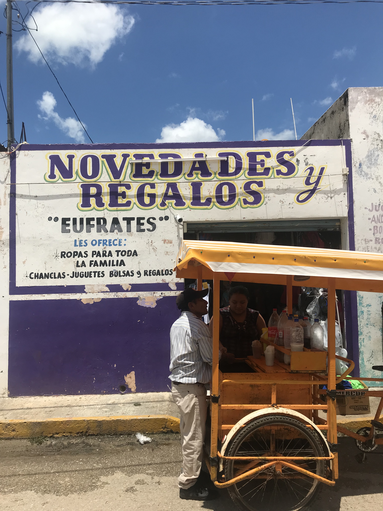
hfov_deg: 49.7
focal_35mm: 28
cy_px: 256
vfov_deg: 63.4
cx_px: 192
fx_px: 413
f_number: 1.8
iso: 20
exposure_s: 1/4566
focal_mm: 3.99
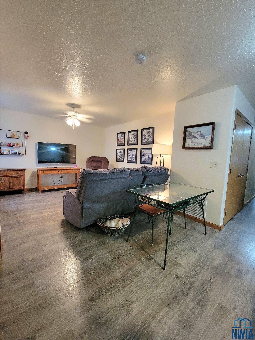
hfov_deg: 89.9
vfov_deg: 106.2
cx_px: 128
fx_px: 128
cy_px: 170
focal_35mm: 13
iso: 320
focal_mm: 2.2
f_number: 2.2
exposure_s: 1/30
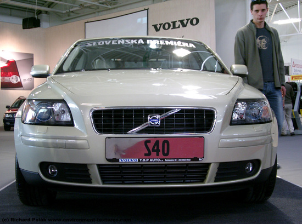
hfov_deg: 38.3
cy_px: 112
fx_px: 435
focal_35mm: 50
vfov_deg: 29.0
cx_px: 151
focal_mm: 10.2
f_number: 3
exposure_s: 1/60
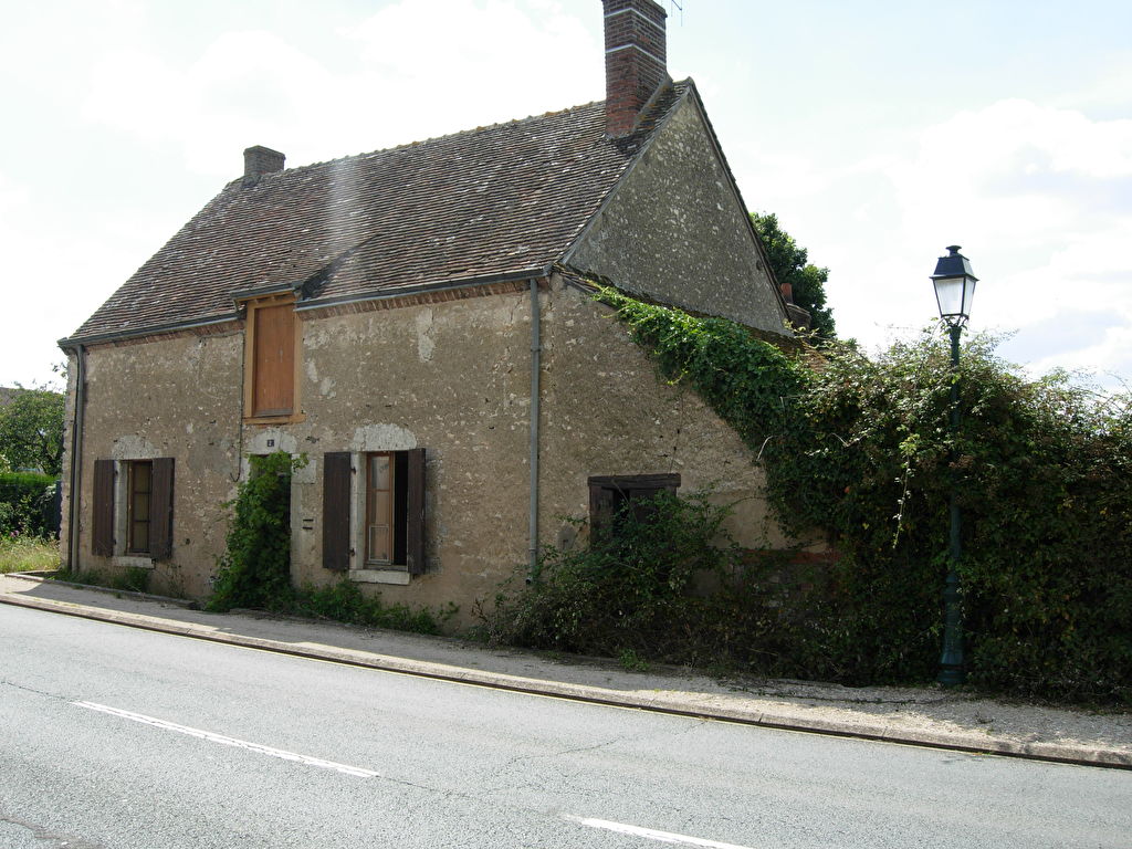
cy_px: 424
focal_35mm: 36
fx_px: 1177
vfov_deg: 39.7
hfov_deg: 51.4
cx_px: 566
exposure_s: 1/264
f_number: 5.4
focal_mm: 7.5
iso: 50
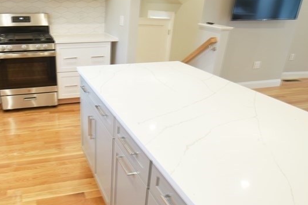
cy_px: 125
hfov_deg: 61.3
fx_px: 248
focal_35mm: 29
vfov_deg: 44.6
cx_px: 90
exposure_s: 1/30
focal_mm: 10
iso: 1000
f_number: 5.6
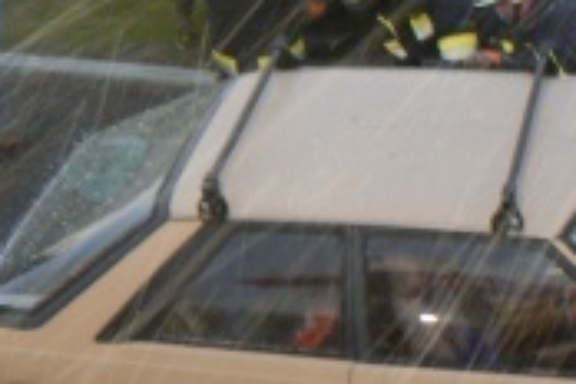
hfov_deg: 20.2
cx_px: 371
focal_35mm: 101
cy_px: 220
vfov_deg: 13.5
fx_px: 1616
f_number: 2.8
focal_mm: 6
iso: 200
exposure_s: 1/13
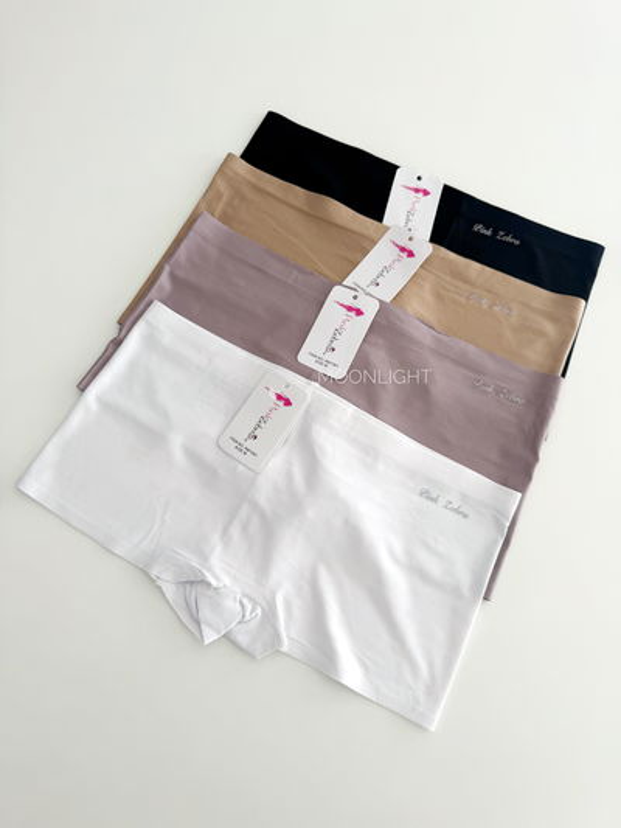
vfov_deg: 71.6
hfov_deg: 56.8
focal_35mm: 24
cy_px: 414
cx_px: 310
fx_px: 574
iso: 64
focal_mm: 6.76
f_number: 1.78
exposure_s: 1/121
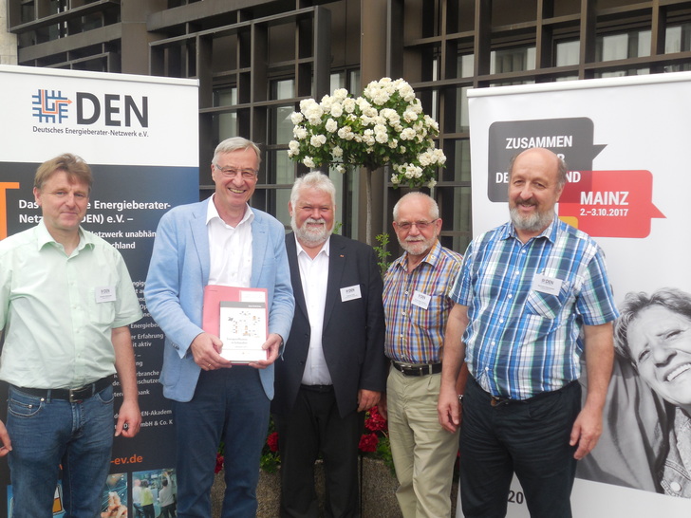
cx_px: 346
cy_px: 259
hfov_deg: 49.0
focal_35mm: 38
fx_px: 759
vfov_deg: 37.7
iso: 125
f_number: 4.2
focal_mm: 6.8
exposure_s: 1/250
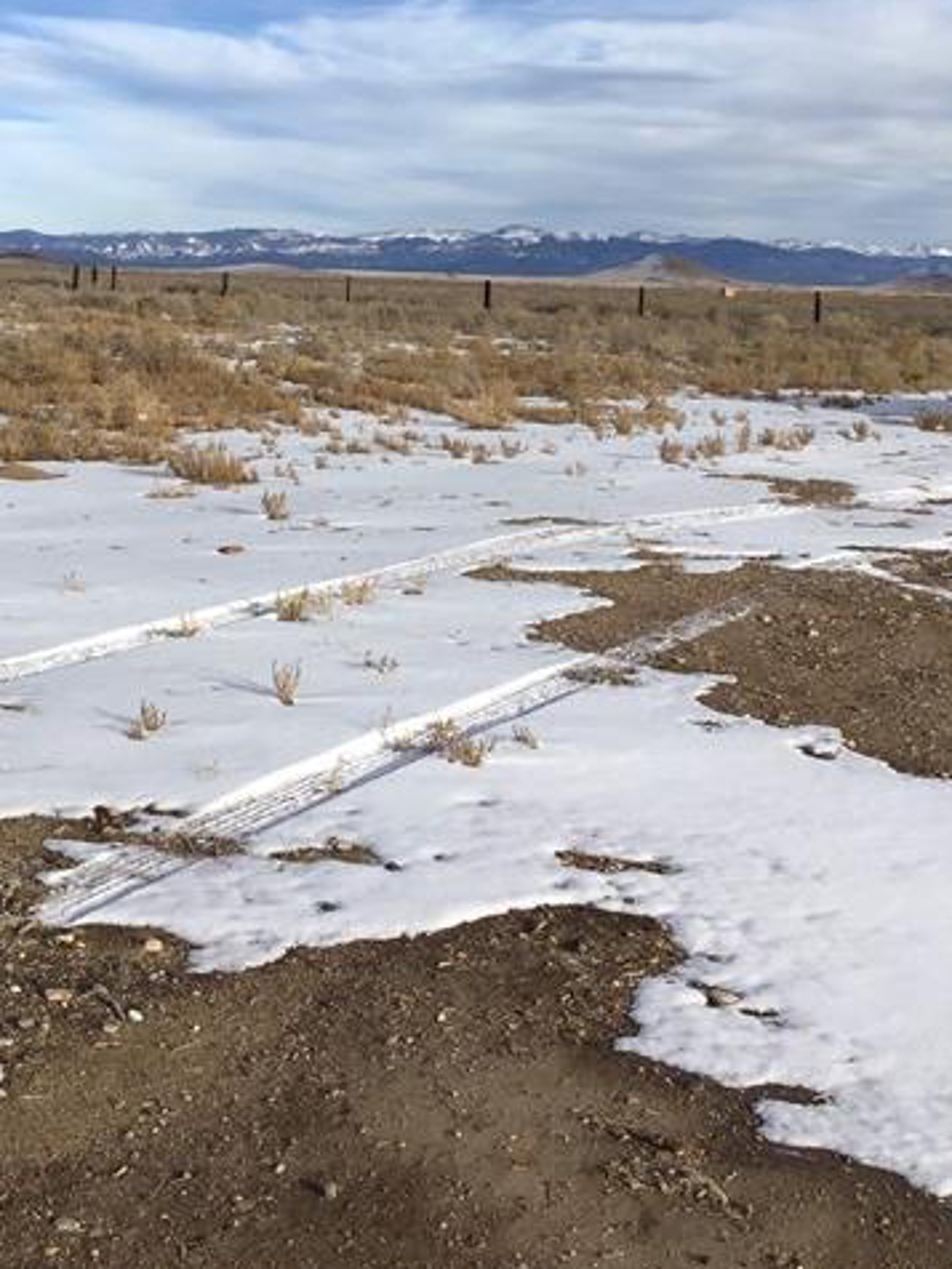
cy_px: 280
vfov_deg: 37.0
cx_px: 341
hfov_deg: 29.0
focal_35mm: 50
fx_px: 1833
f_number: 2.4
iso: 25
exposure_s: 1/1597
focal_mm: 3.3
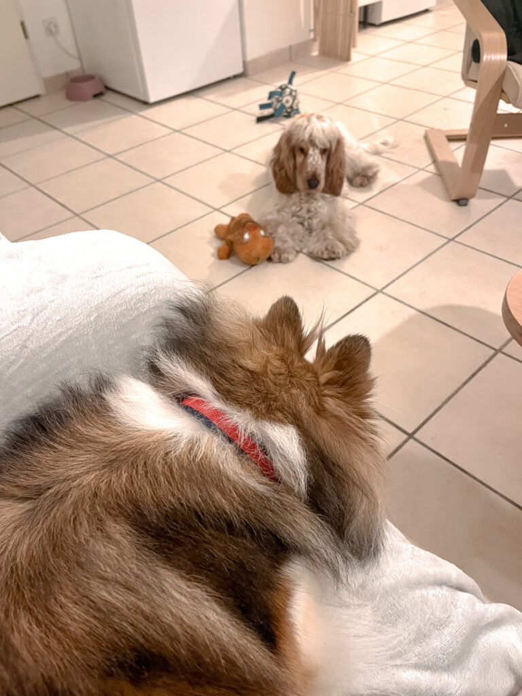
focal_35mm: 26
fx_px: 523
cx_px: 261
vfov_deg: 67.3
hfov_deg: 53.1
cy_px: 348
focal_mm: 5.1
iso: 500
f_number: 1.6
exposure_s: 1/60
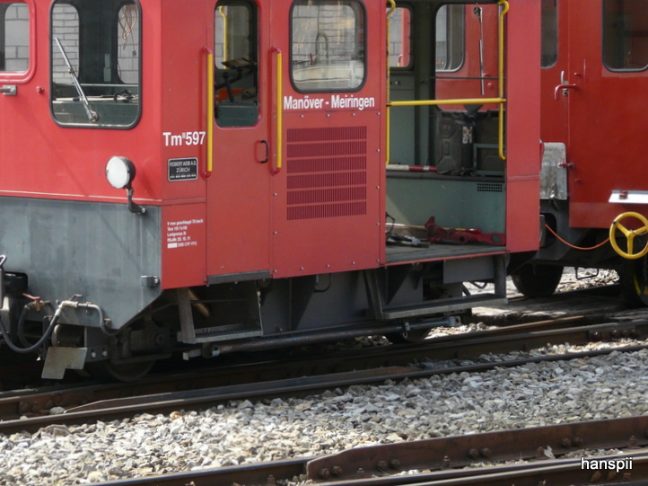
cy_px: 154
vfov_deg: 11.1
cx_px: 206
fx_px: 2489
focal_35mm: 133
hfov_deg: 14.8
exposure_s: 1/200
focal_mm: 15.8
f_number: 4
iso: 100
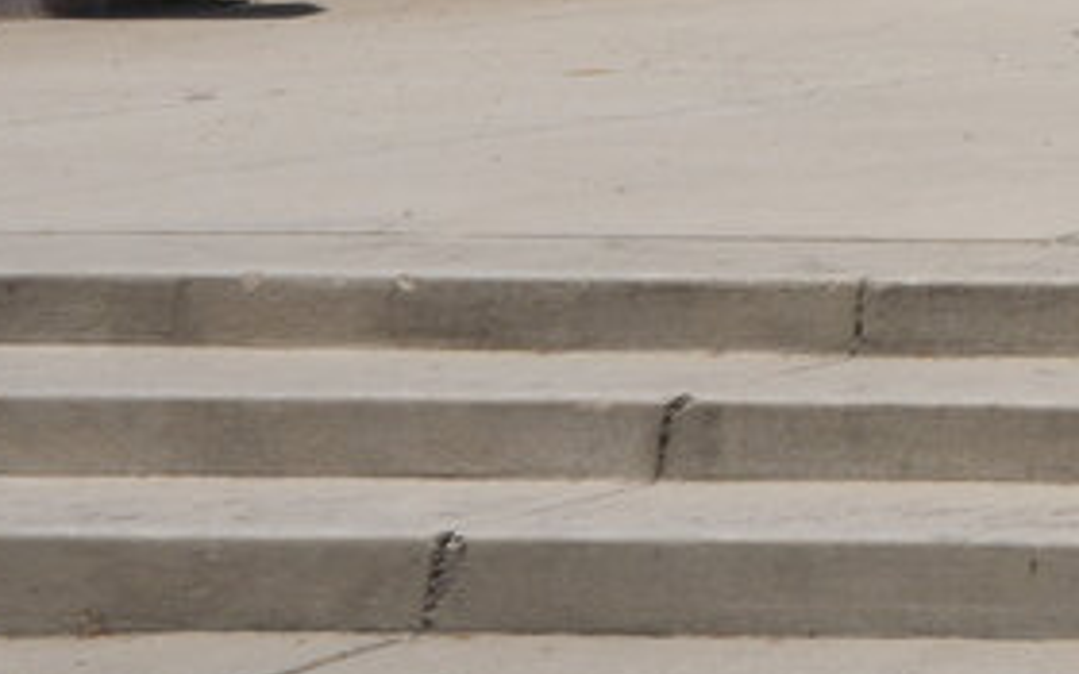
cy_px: -1271
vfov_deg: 8.8
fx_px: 3705
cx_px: 3985
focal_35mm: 126
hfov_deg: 9.0
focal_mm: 16
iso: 100
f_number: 20
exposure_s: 1/60
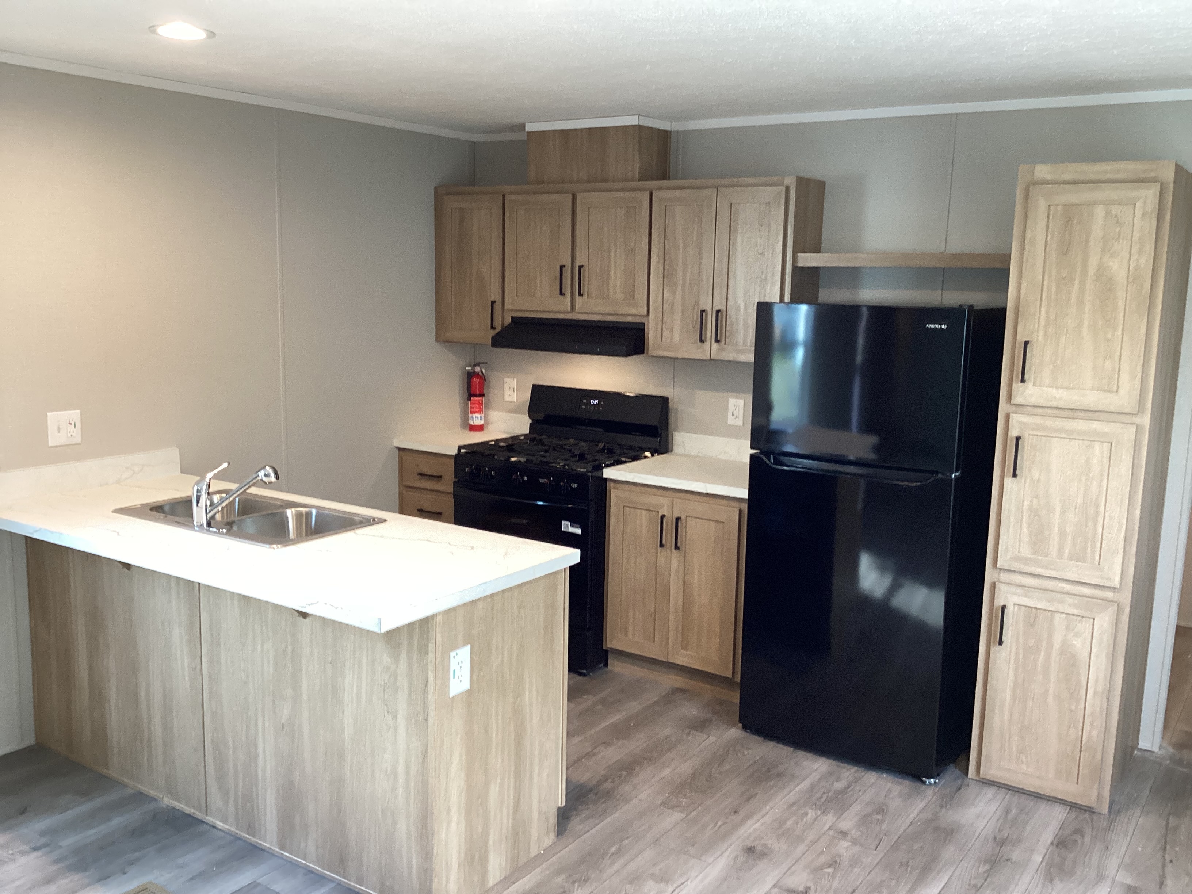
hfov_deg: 58.4
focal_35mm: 31
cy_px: 447
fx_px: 1067
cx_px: 596
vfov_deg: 45.4
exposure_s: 1/60
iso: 160
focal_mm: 3.3
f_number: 2.4
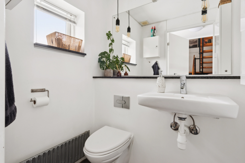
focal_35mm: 18
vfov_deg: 67.4
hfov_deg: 90.0
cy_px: 82
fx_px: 122
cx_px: 122
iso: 200
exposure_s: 1/1.67
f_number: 10
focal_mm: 18
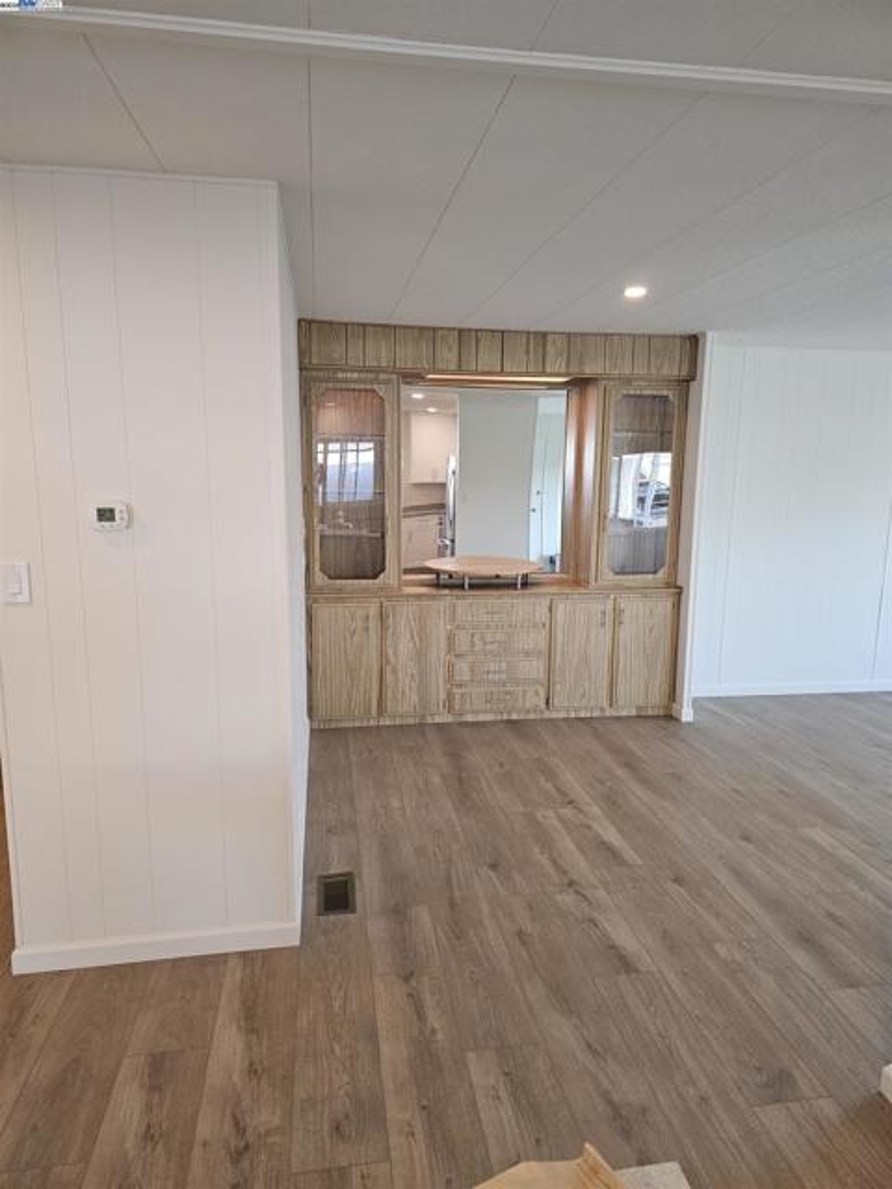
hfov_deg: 58.9
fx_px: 790
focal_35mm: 23
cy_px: 594
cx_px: 446
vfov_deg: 73.9
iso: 80
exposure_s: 1/60
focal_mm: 6.3
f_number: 1.7
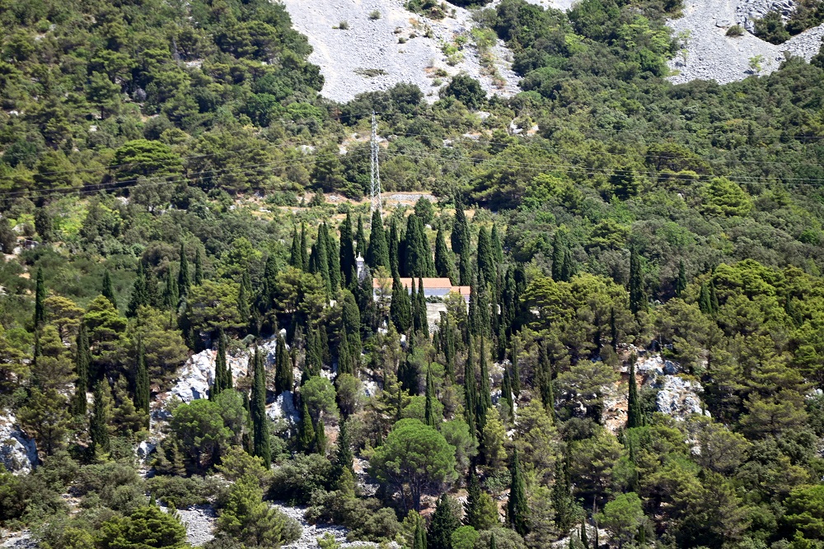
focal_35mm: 300
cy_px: 274
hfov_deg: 6.9
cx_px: 412
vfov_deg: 4.6
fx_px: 6867
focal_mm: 300
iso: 140
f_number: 5.6
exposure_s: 1/320
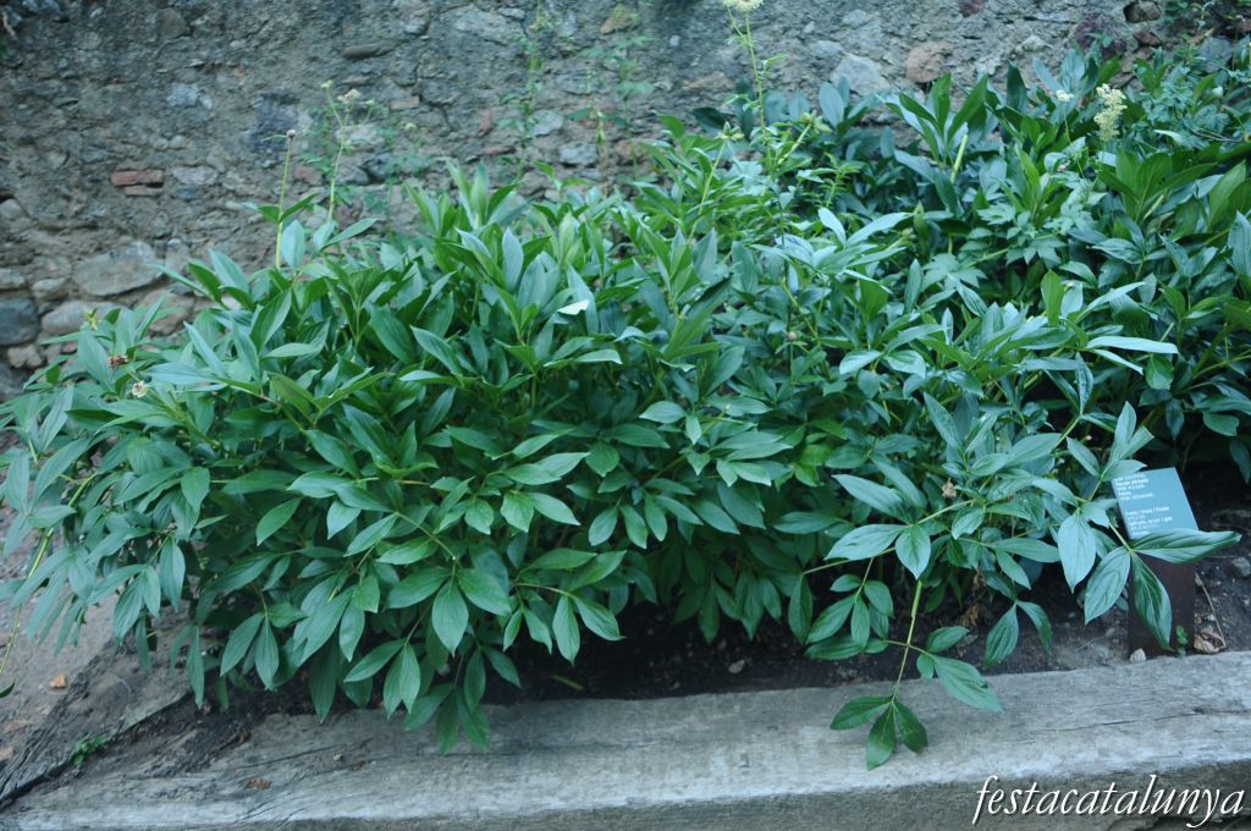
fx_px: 7288
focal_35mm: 210
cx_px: 626
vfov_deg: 6.5
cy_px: 416
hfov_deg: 9.8
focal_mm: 140
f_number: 6
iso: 400
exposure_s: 1/30
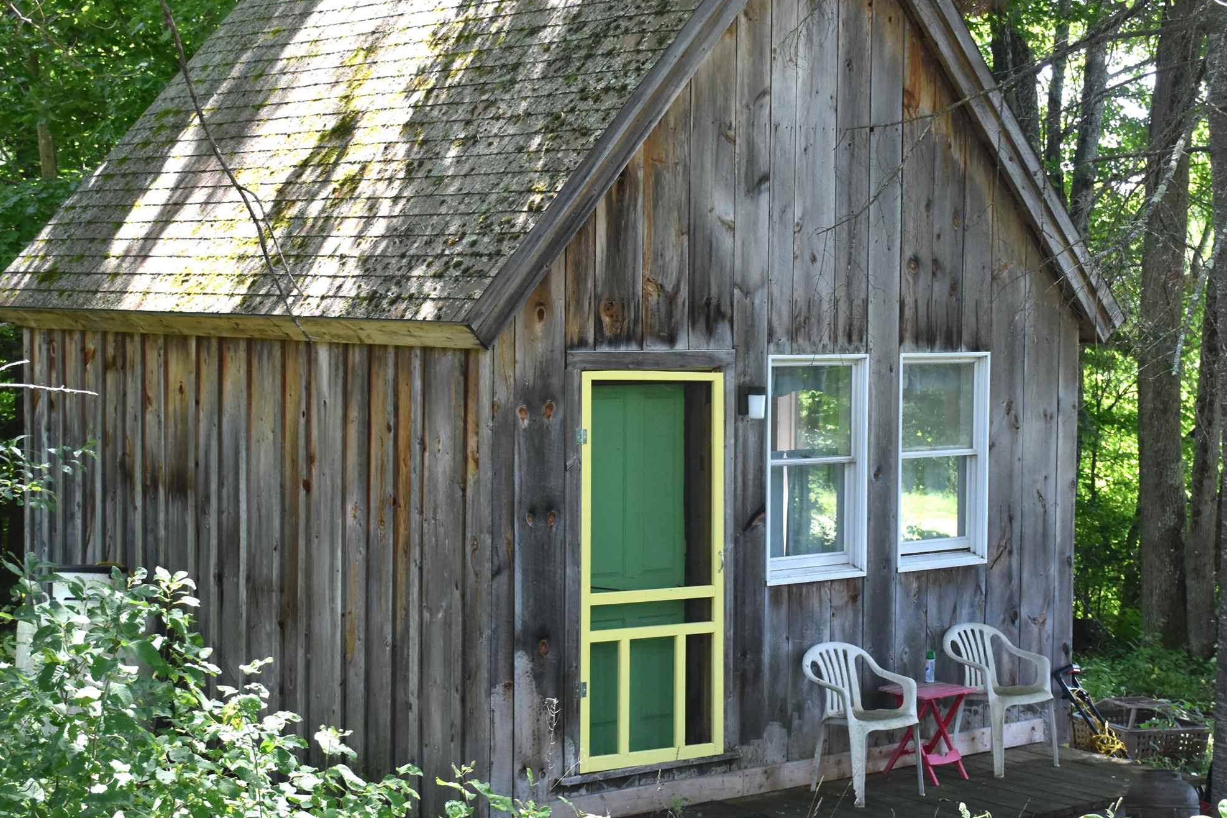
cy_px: 412
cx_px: 736
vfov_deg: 19.5
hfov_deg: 28.8
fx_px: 2386
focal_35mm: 70
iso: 800
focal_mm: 30
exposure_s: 1/100
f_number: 5
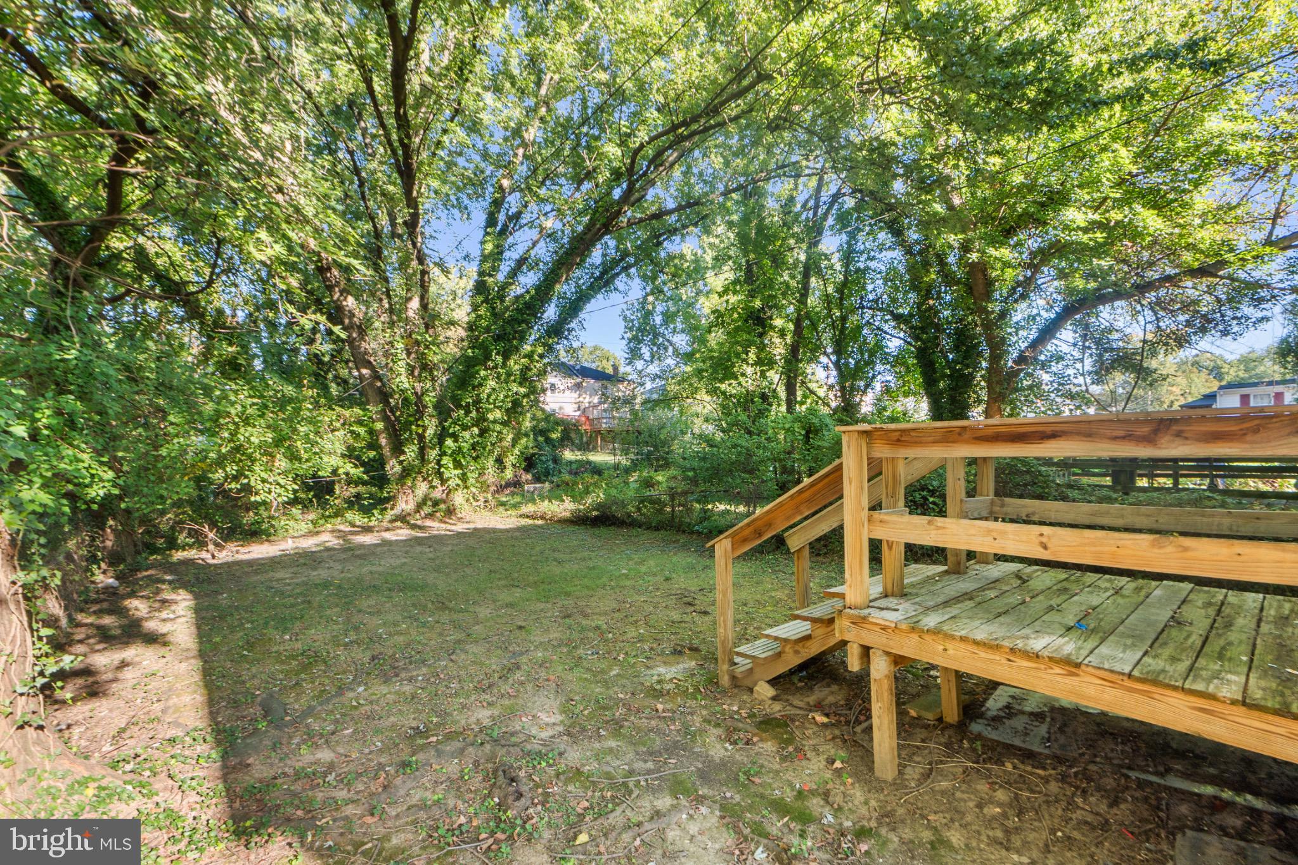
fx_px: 541
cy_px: 432
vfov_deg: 77.3
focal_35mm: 15
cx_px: 649
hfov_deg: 100.4
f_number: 9
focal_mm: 10
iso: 100
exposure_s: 1/13
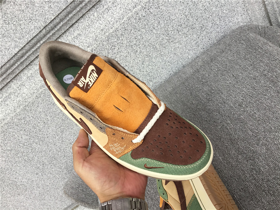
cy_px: 105
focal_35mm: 31
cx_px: 140
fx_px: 251
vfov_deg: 45.4
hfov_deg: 58.4
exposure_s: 1/100
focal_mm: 3.3
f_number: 2.4
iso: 40
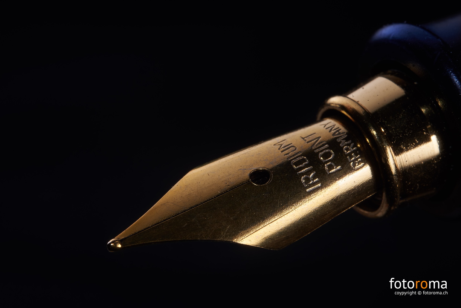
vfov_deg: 27.0
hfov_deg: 39.6
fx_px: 640
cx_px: 230
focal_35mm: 50
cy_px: 154
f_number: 1.8
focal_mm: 50
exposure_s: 1/100
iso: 100
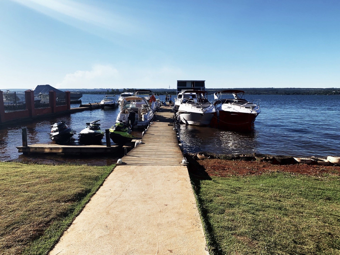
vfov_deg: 53.1
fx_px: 255
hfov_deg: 67.3
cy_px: 128
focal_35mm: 26
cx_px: 170
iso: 25
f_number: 1.8
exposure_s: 1/2833
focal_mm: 4.25
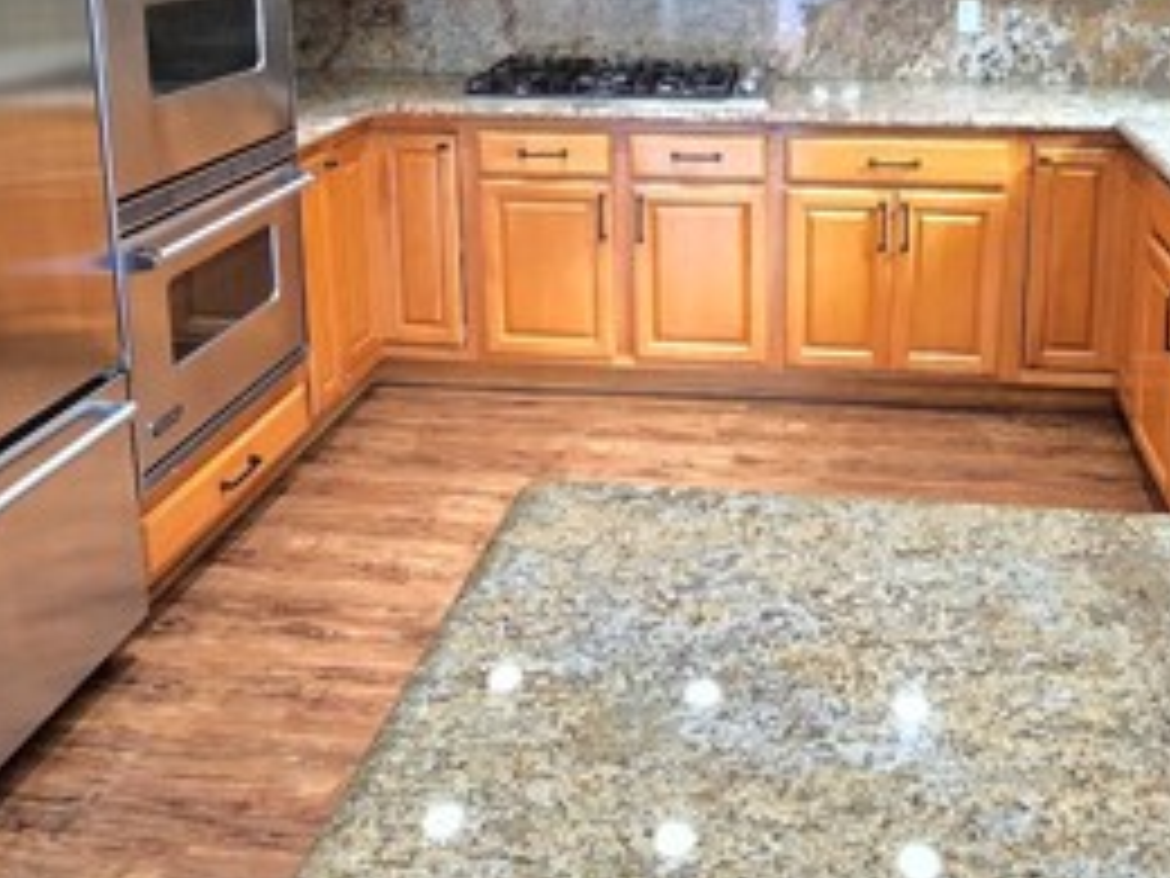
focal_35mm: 32
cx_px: 729
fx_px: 1082
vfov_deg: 41.4
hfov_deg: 56.2
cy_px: 126
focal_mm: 2.2
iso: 800
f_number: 2.2
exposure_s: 1/60
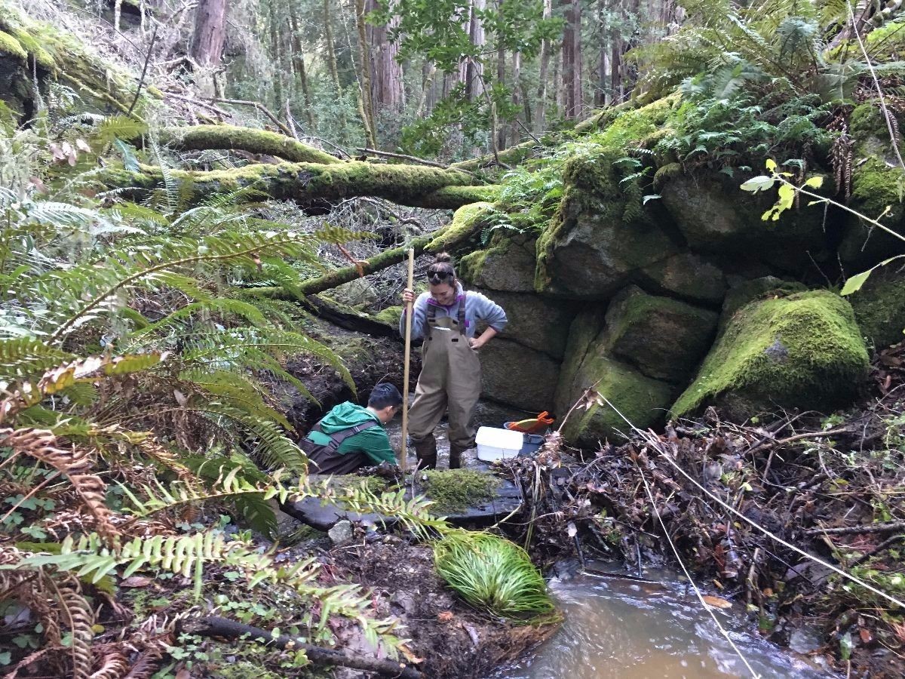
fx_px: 758
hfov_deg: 61.7
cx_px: 452
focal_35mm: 29
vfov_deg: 48.2
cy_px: 340
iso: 200
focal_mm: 4.15
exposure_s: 1/15
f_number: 2.2
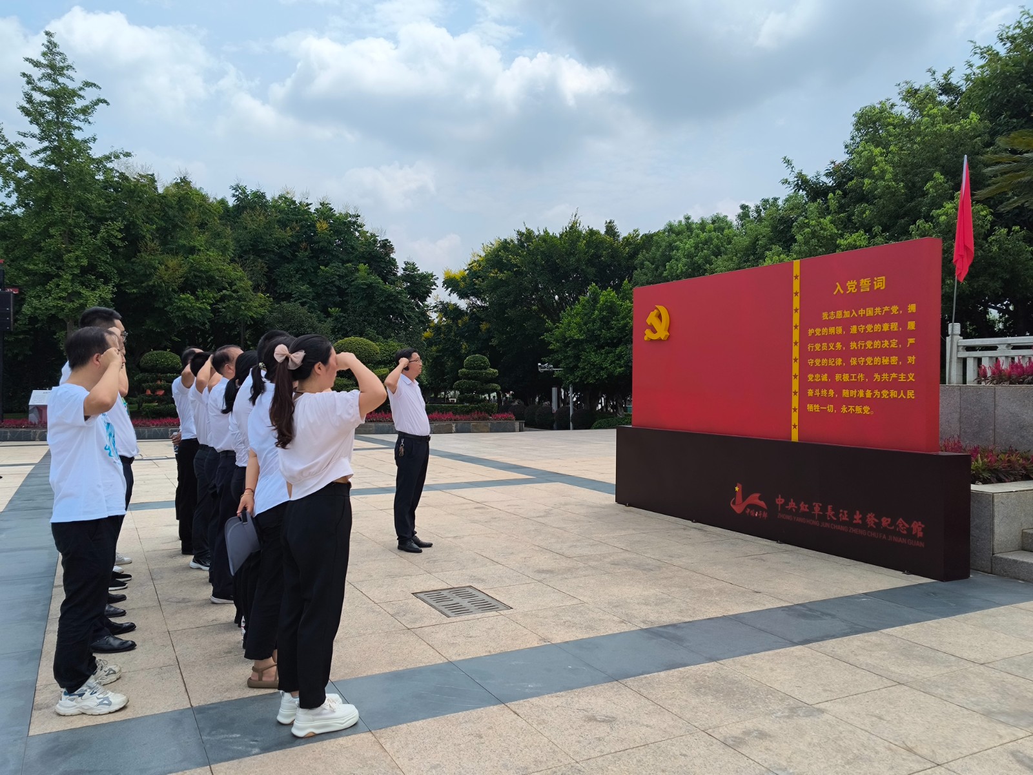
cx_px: 516
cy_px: 388
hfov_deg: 65.3
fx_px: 806
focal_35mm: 27
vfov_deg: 51.4
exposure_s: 1/3262
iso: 80
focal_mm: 5.35
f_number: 1.7
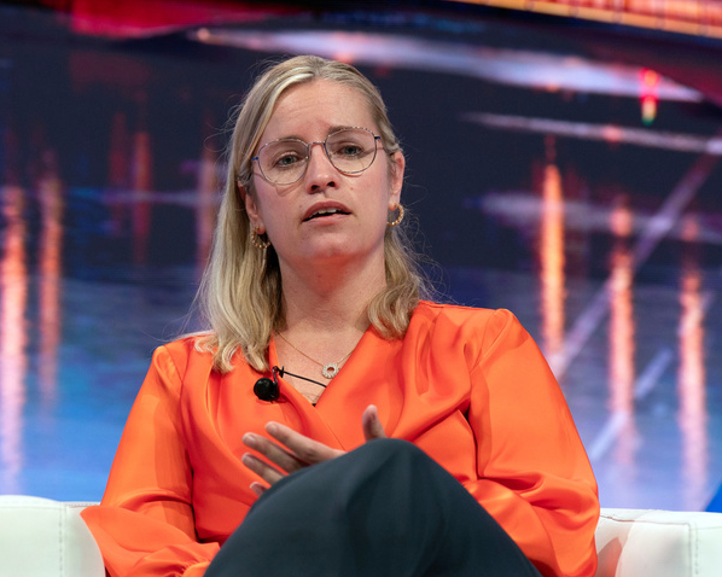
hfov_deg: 10.7
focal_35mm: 180
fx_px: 3845
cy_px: 208
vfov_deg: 8.6
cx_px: 307
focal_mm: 112
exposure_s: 1/250
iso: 1250
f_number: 3.5
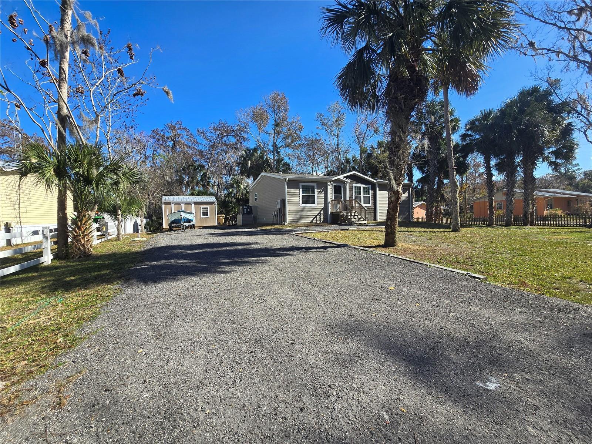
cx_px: 296
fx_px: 222
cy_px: 222
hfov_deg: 106.2
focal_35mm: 13
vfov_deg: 89.9
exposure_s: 1/1365
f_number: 2.2
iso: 50
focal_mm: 2.2
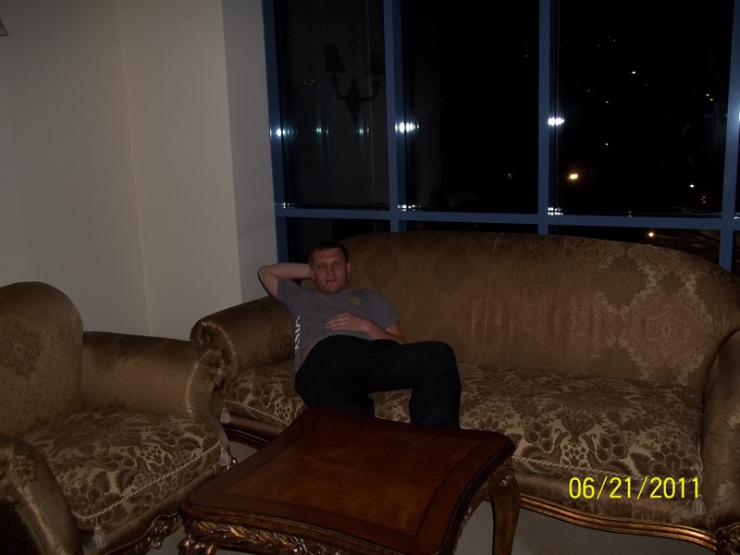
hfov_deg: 56.8
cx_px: 370
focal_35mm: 32
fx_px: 684
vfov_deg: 44.2
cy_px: 278
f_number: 2.9
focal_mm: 5.7
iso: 64
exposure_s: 1/30
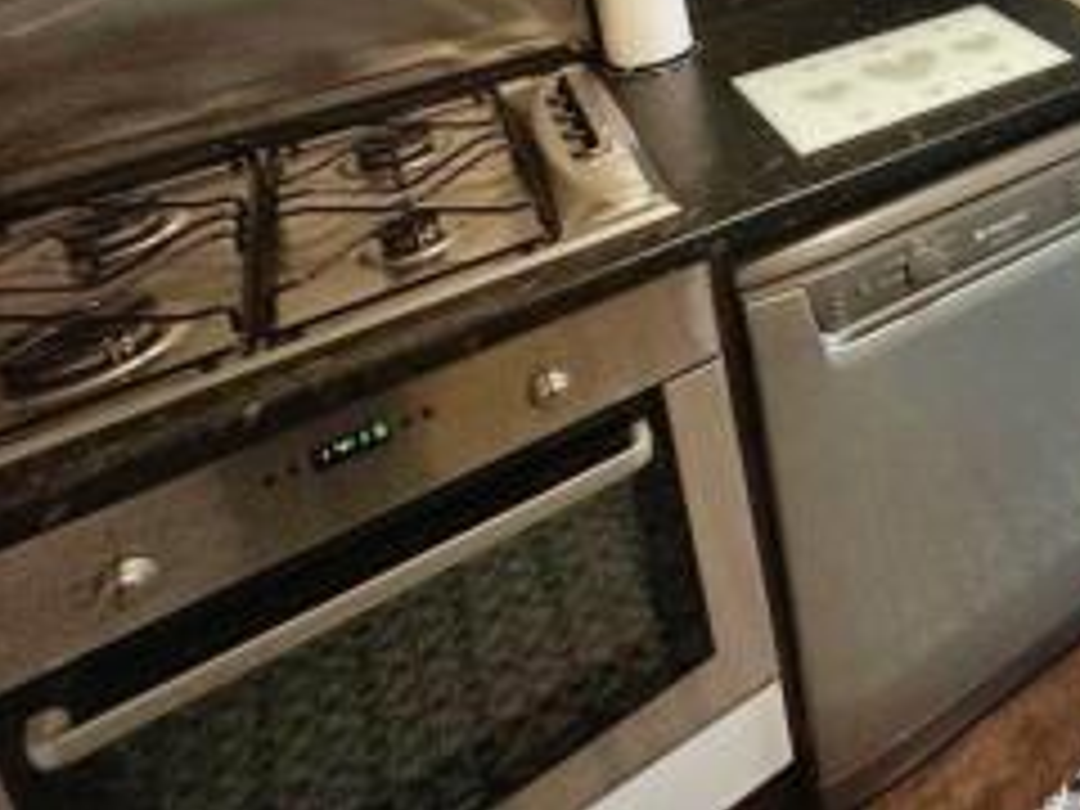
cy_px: -169
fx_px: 1061
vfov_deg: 33.7
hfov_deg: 39.0
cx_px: 1303
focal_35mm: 34
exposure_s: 1/71
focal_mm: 2.22
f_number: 2.2
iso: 320
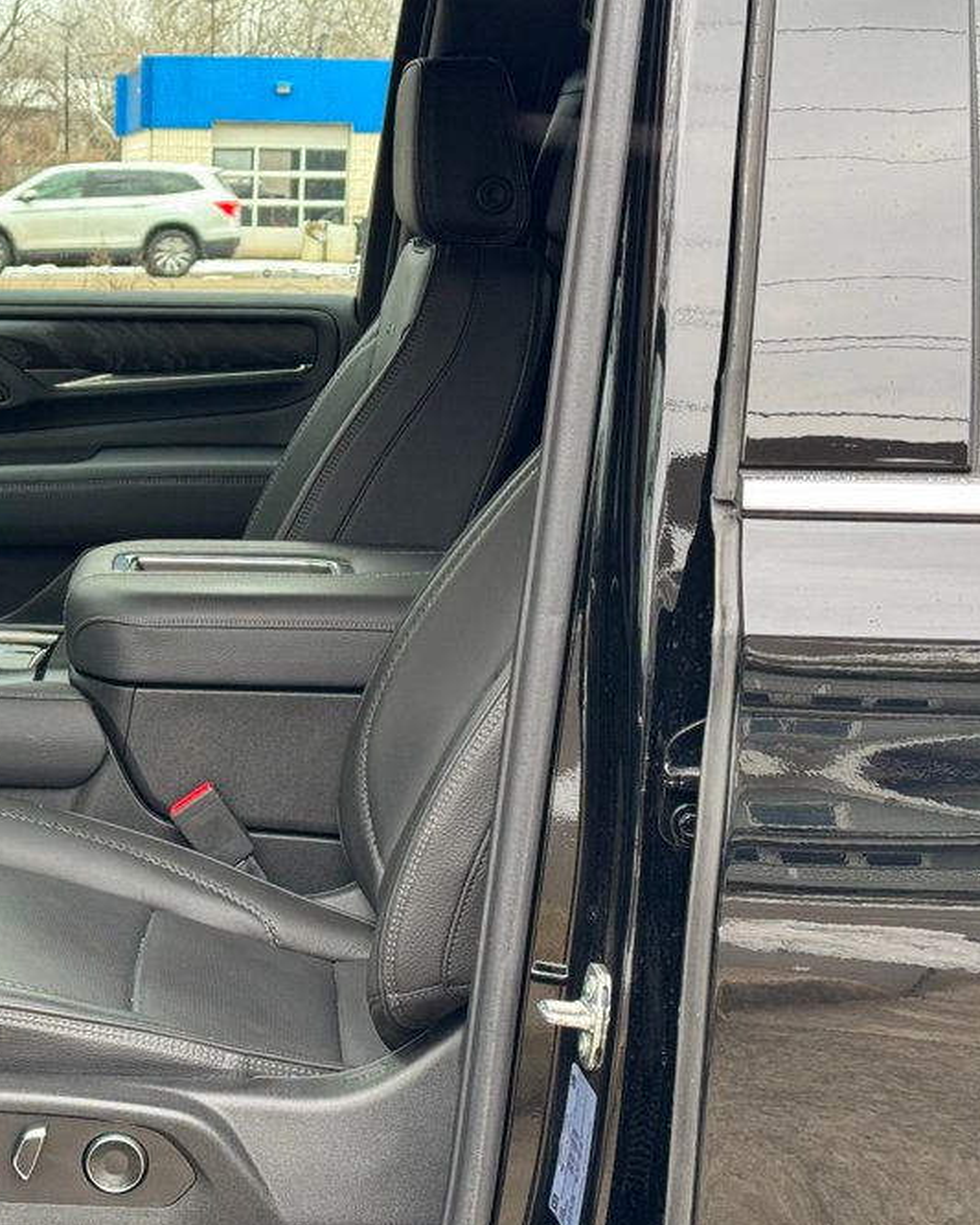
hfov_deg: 20.8
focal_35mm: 72
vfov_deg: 26.4
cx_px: 88
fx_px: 2610
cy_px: 543
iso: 100
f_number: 1.78
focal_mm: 6.76
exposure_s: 1/76
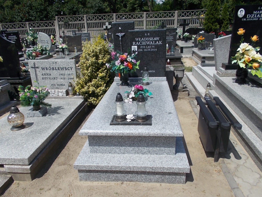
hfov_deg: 67.3
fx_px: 197
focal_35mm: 26
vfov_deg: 53.1
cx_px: 131
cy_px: 98
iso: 80
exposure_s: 1/320
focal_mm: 4.6
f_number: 8
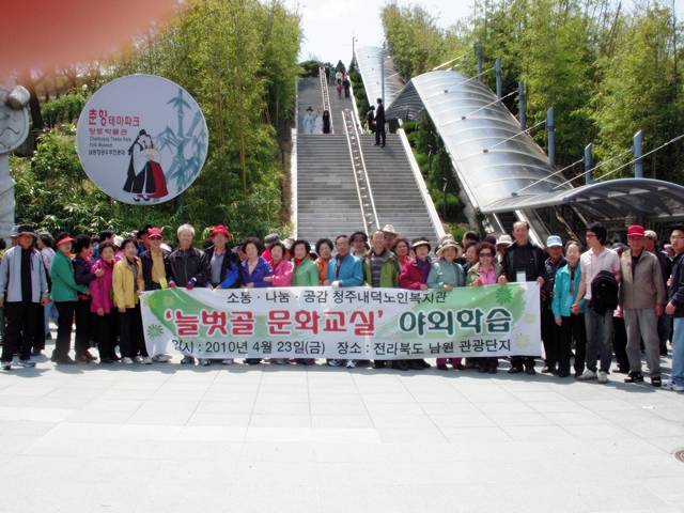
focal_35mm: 38
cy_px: 256
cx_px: 342
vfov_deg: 37.7
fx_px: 751
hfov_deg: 49.0
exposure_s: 1/320
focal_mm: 6.3
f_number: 6.6
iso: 100
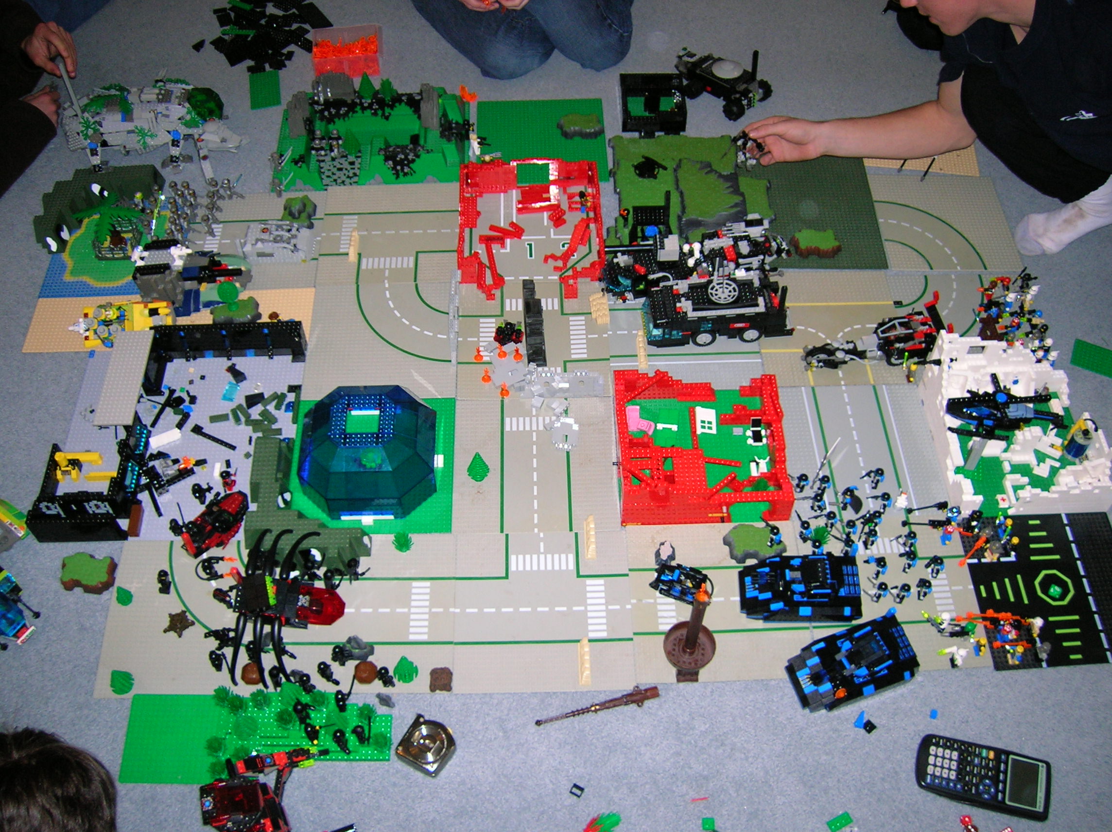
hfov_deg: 54.0
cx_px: 556
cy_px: 416
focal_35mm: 34
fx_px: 1091
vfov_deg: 41.7
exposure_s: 1/60.1
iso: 84
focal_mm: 5.7
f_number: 2.9
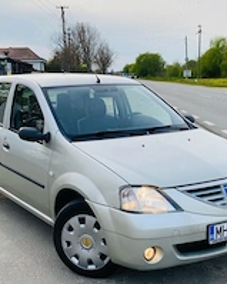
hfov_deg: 29.7
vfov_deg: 36.7
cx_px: 107
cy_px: 134
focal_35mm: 51
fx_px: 429
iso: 32
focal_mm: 4.25
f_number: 1.8
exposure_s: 1/1182
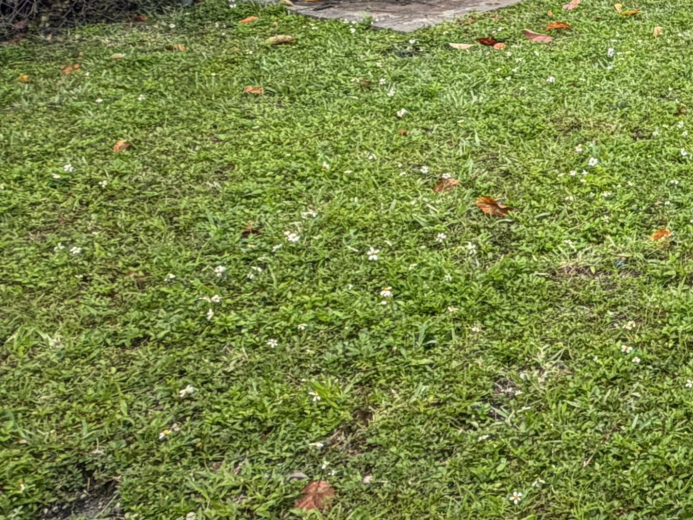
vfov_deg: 23.8
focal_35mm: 56
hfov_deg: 26.9
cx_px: 976
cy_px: -100
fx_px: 1121
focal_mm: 2.22
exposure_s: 1/328
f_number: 2.2
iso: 50
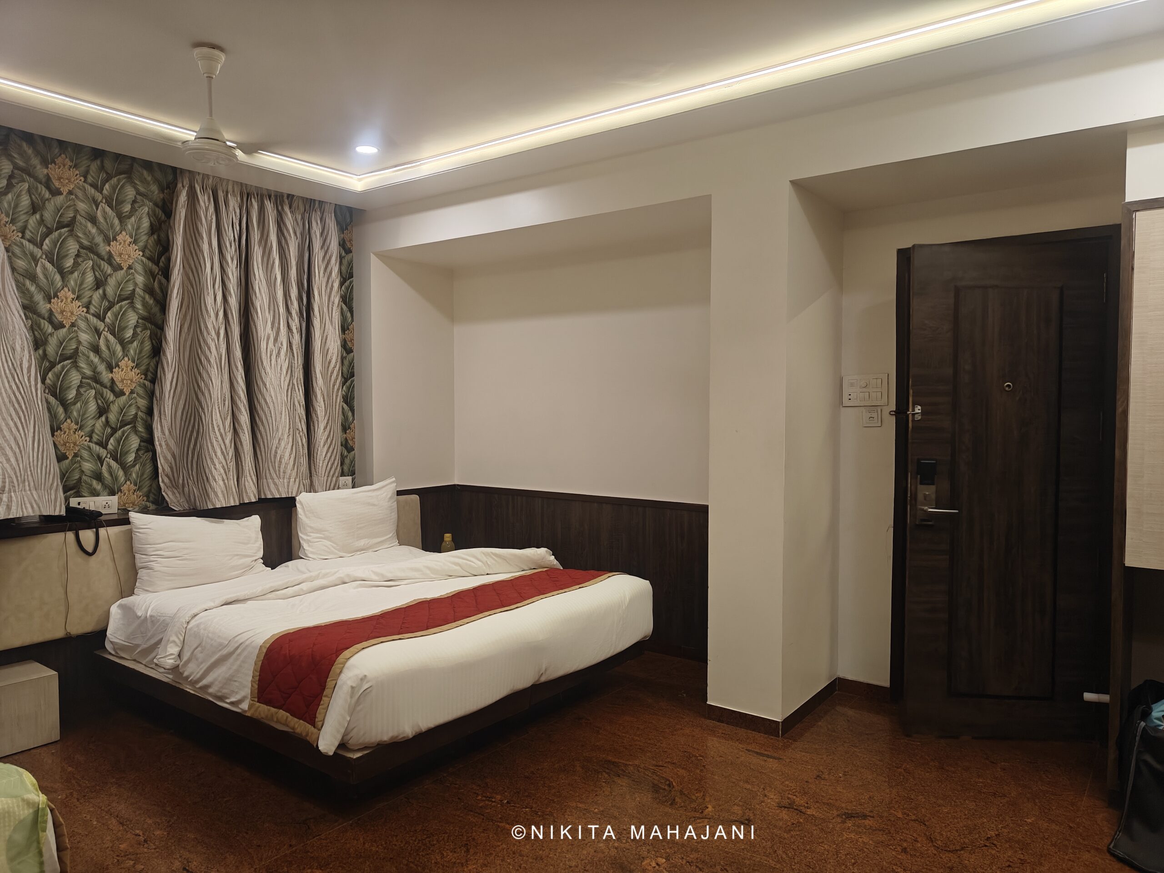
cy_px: 436
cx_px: 582
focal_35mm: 24
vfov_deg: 56.8
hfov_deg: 71.6
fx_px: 807
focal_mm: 5.59
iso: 100
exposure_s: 1/50
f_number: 1.8
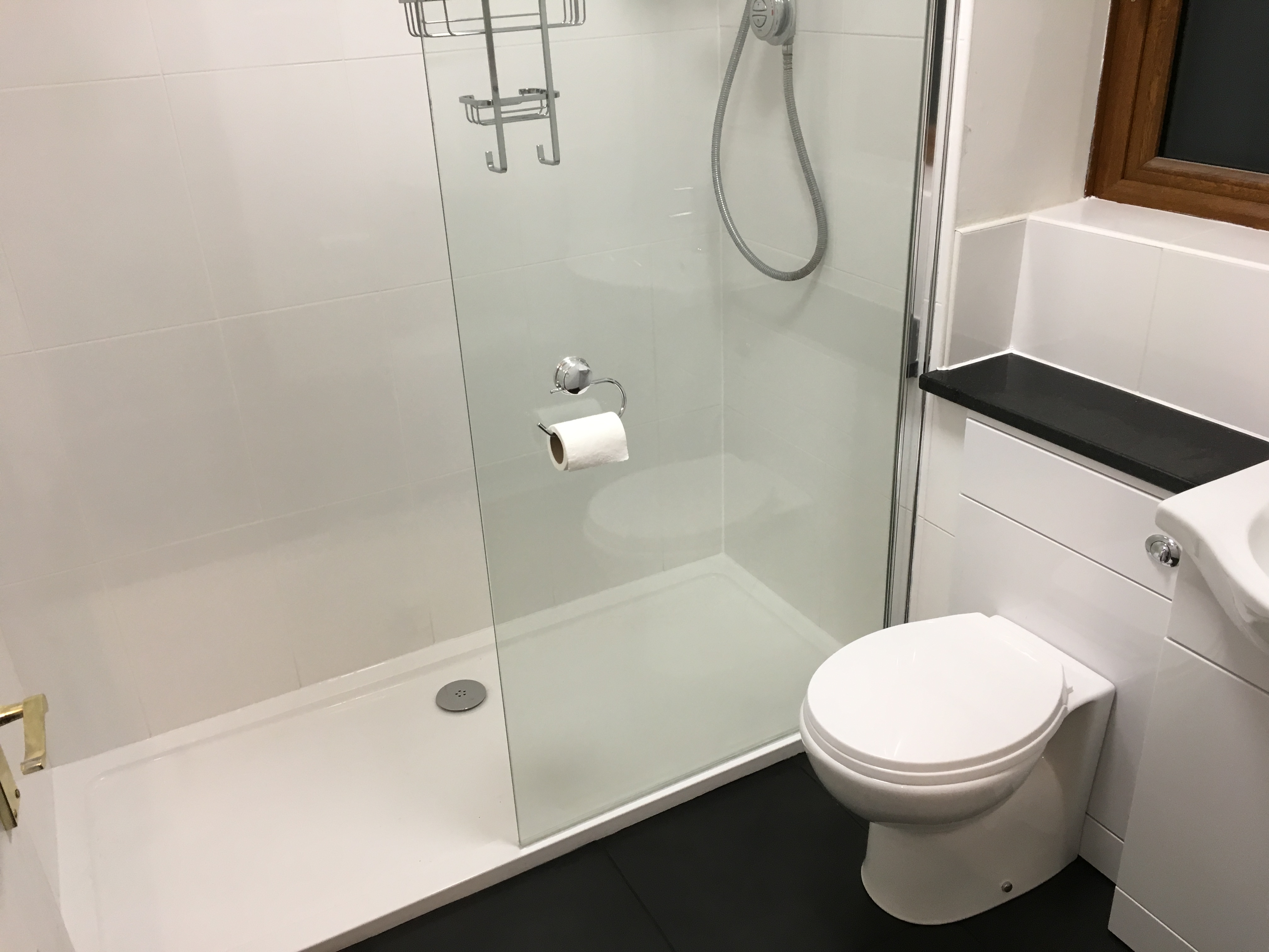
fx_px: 1063
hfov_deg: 61.7
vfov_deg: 48.2
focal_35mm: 29
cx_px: 634
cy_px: 476
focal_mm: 4.15
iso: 100
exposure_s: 1/33
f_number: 2.2
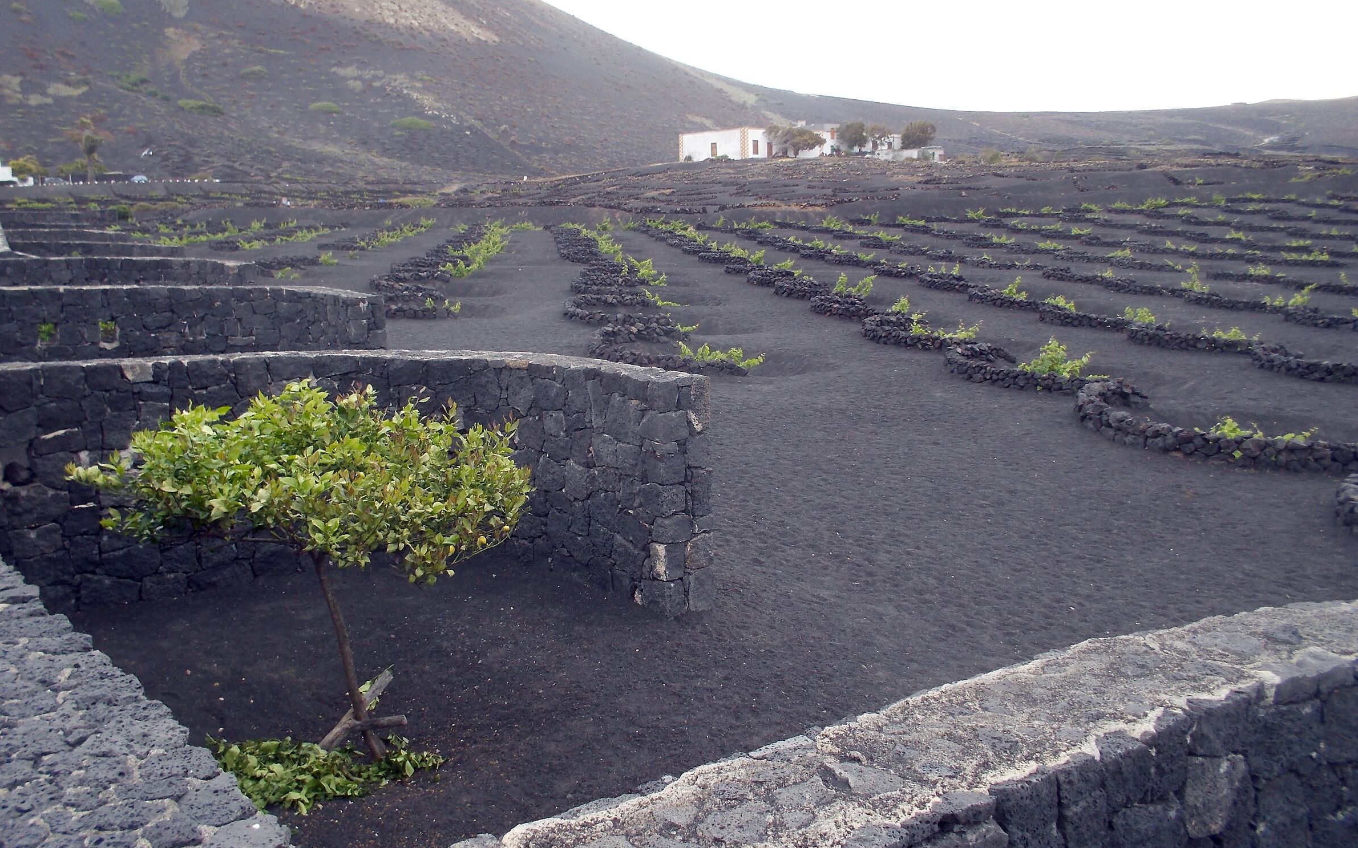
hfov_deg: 61.2
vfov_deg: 40.6
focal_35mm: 31
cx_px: 684
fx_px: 1147
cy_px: 414
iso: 80
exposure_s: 1/250
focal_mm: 4.1
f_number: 3.3
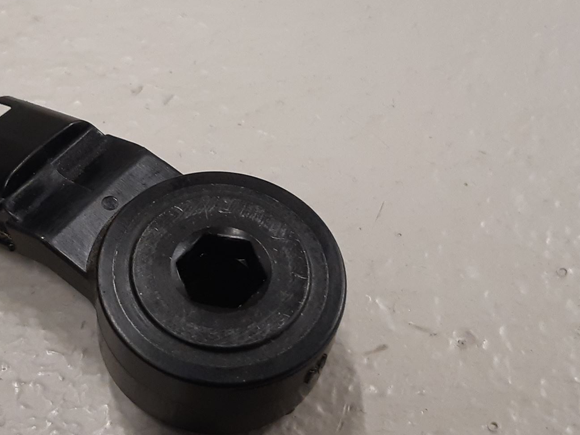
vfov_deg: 35.1
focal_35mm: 41
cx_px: 158
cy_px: 208
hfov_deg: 44.5
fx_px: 687
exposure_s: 1/50
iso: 160
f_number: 1.7
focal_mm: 3.93
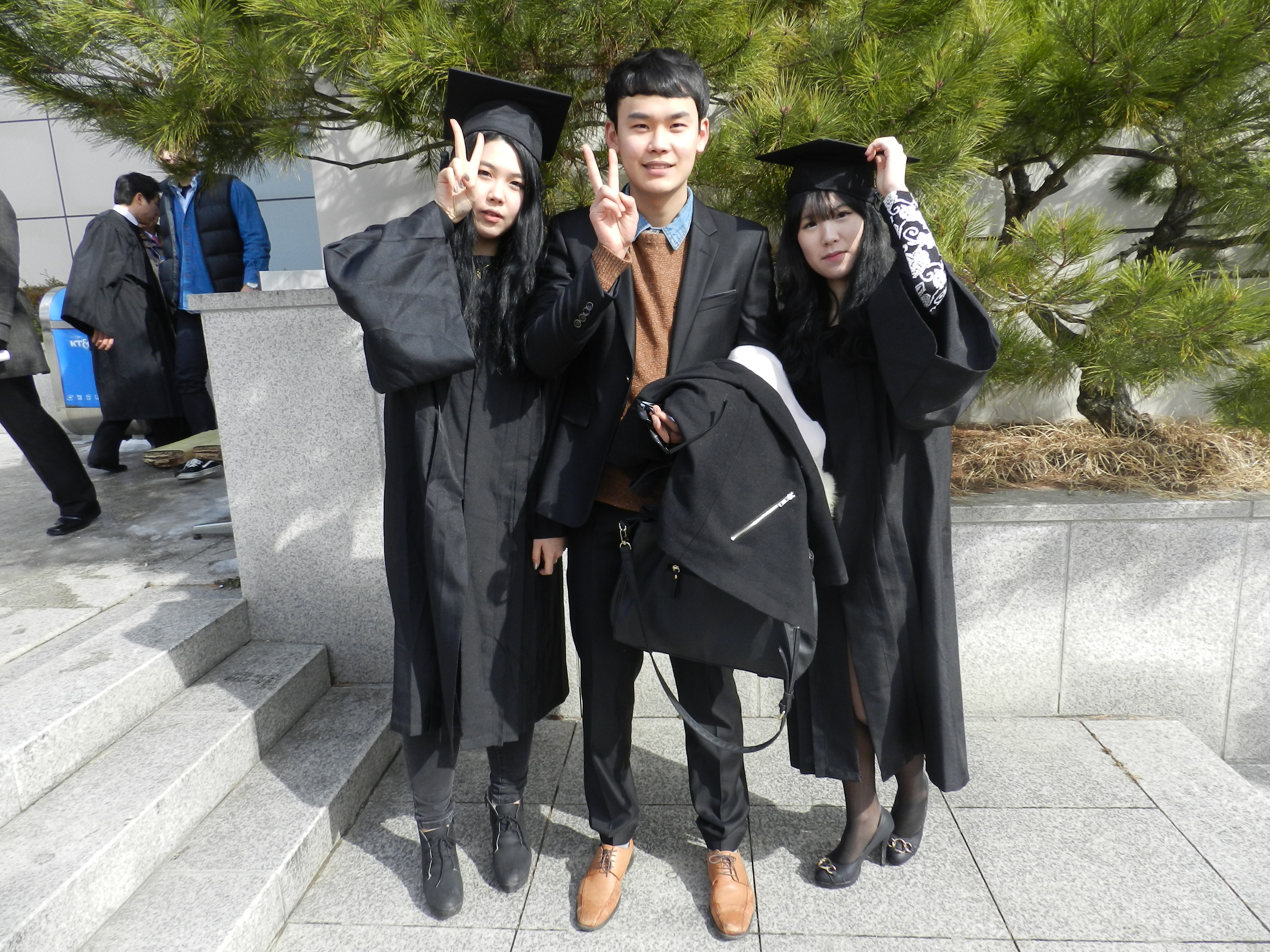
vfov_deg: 58.9
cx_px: 635
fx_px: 844
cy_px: 476
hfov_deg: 73.9
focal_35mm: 23
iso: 160
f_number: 3.4
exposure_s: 1/800
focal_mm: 4
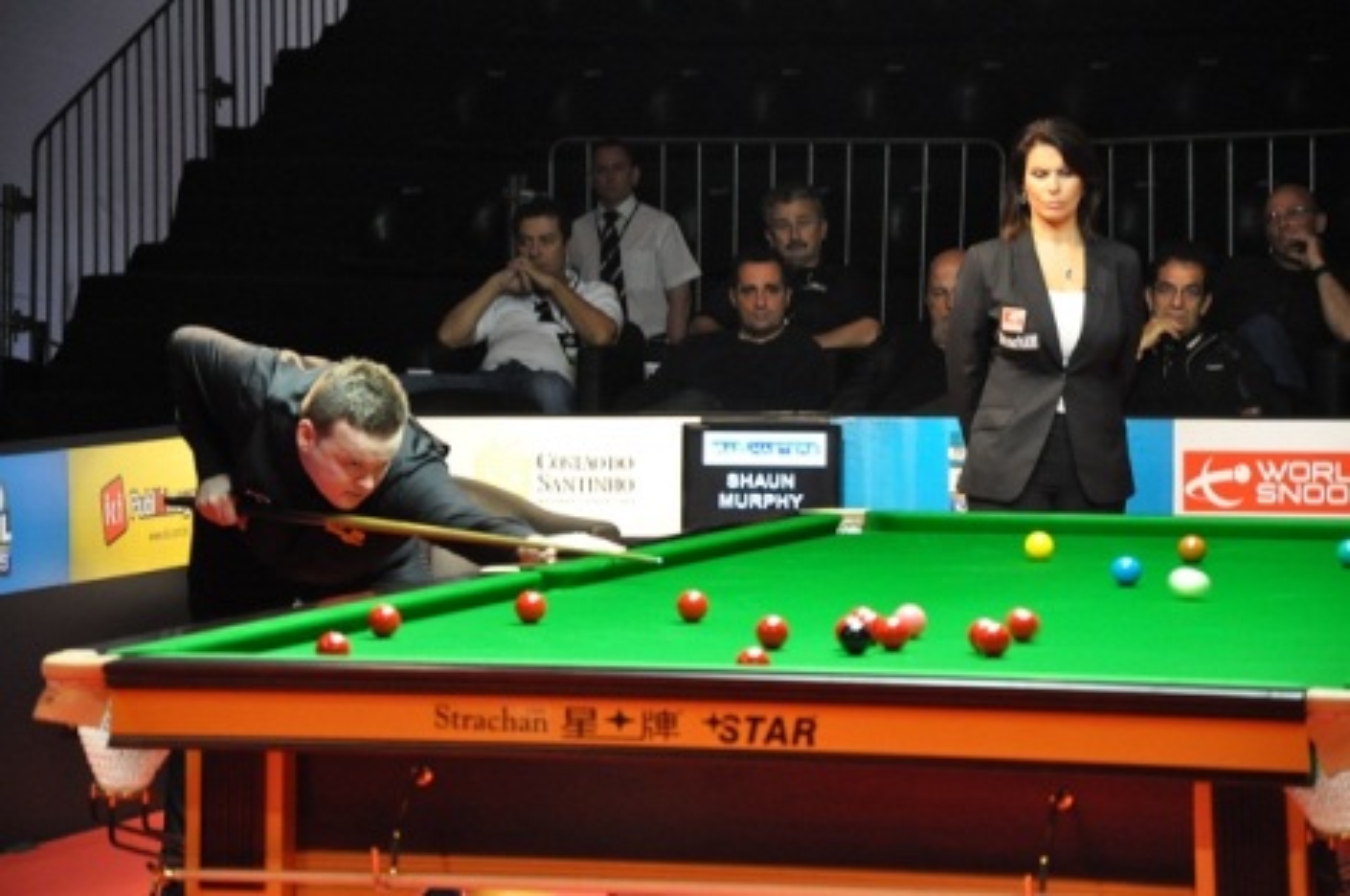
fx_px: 5898
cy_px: 448
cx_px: 675
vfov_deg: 8.7
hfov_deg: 13.1
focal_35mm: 158
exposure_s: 1/30
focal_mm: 105
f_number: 5.6
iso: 2500
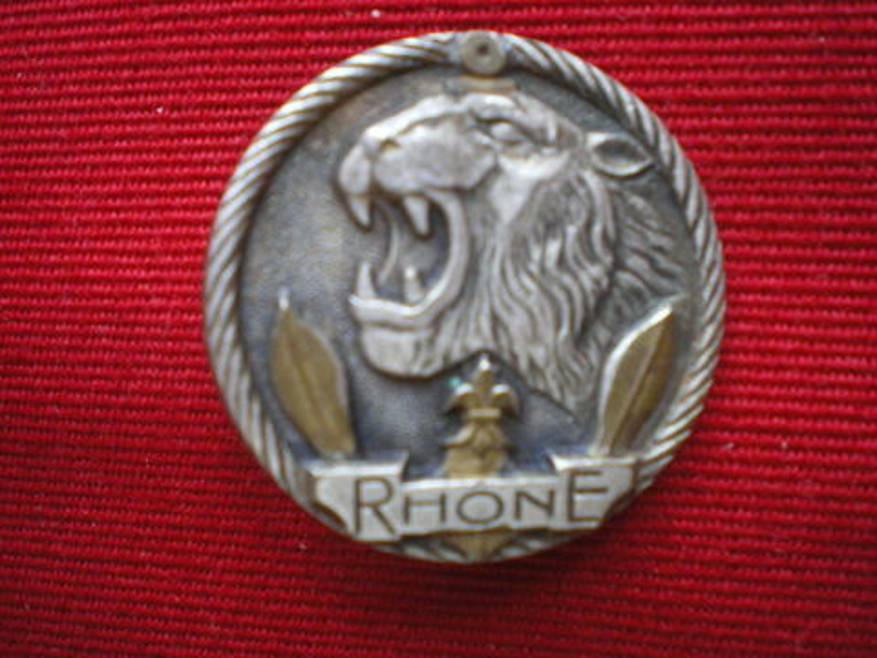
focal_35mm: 38
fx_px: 963
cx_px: 438
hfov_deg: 49.0
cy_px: 329
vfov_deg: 37.7
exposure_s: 1/30
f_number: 3.1
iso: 400
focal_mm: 6.3
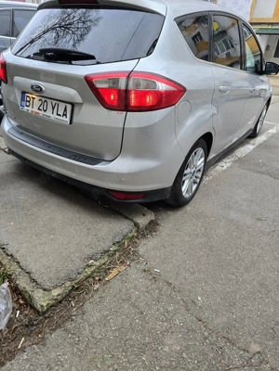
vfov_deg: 73.9
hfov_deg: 58.9
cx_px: 140
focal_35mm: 23
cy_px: 186
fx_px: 247
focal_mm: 6.3
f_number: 1.7
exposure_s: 1/182
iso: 160
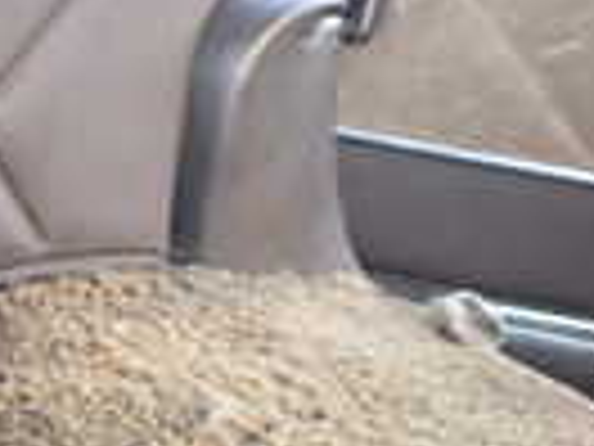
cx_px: -616
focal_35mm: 136
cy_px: 275
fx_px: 2334
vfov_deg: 10.9
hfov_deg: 12.6
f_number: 2.3
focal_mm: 5.4
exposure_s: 1/30
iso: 200
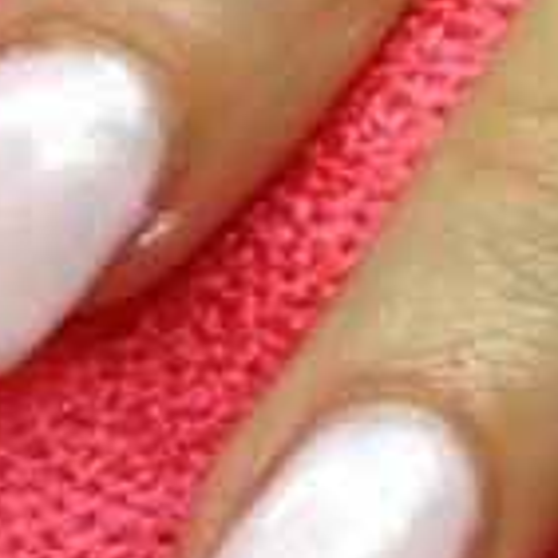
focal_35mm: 176
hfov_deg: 8.9
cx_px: 1393
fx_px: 3210
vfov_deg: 9.6
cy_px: -321
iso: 50
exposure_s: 1/120
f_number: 2.4
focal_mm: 4.28
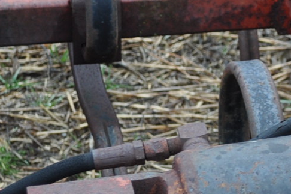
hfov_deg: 8.3
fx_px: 1922
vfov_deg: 5.8
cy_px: 117
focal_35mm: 238
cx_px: 554
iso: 200
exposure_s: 1/125
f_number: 5.6
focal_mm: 36
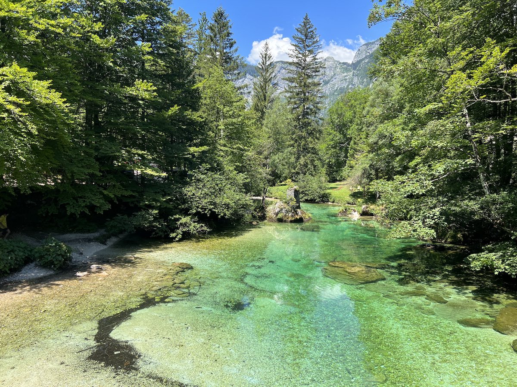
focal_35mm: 26
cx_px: 258
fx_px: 388
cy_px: 194
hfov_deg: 67.3
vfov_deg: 53.1
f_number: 1.5
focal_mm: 5.7
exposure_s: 1/1431
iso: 50
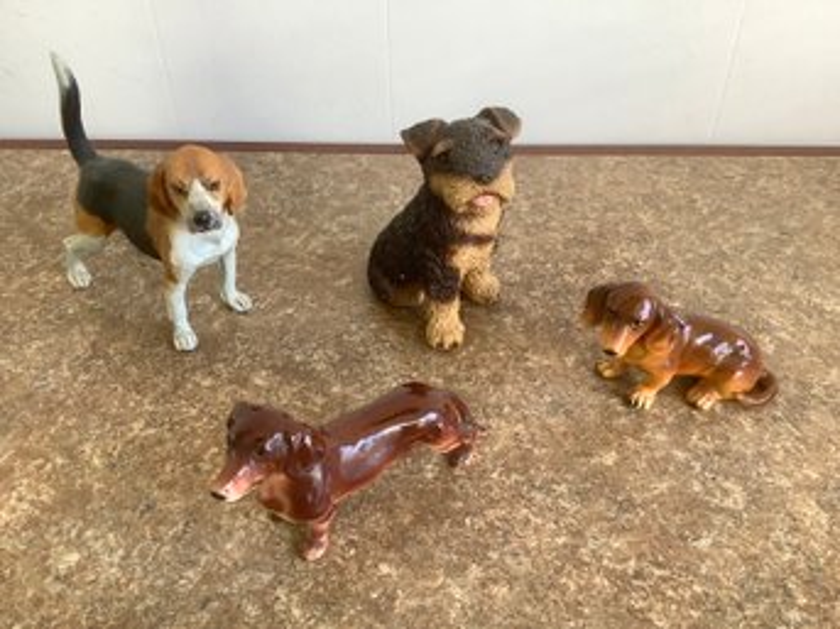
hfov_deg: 58.4
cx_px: 420
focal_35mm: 31
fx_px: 752
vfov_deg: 45.4
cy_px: 314
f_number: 2.4
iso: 64
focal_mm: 3.3
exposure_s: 1/60
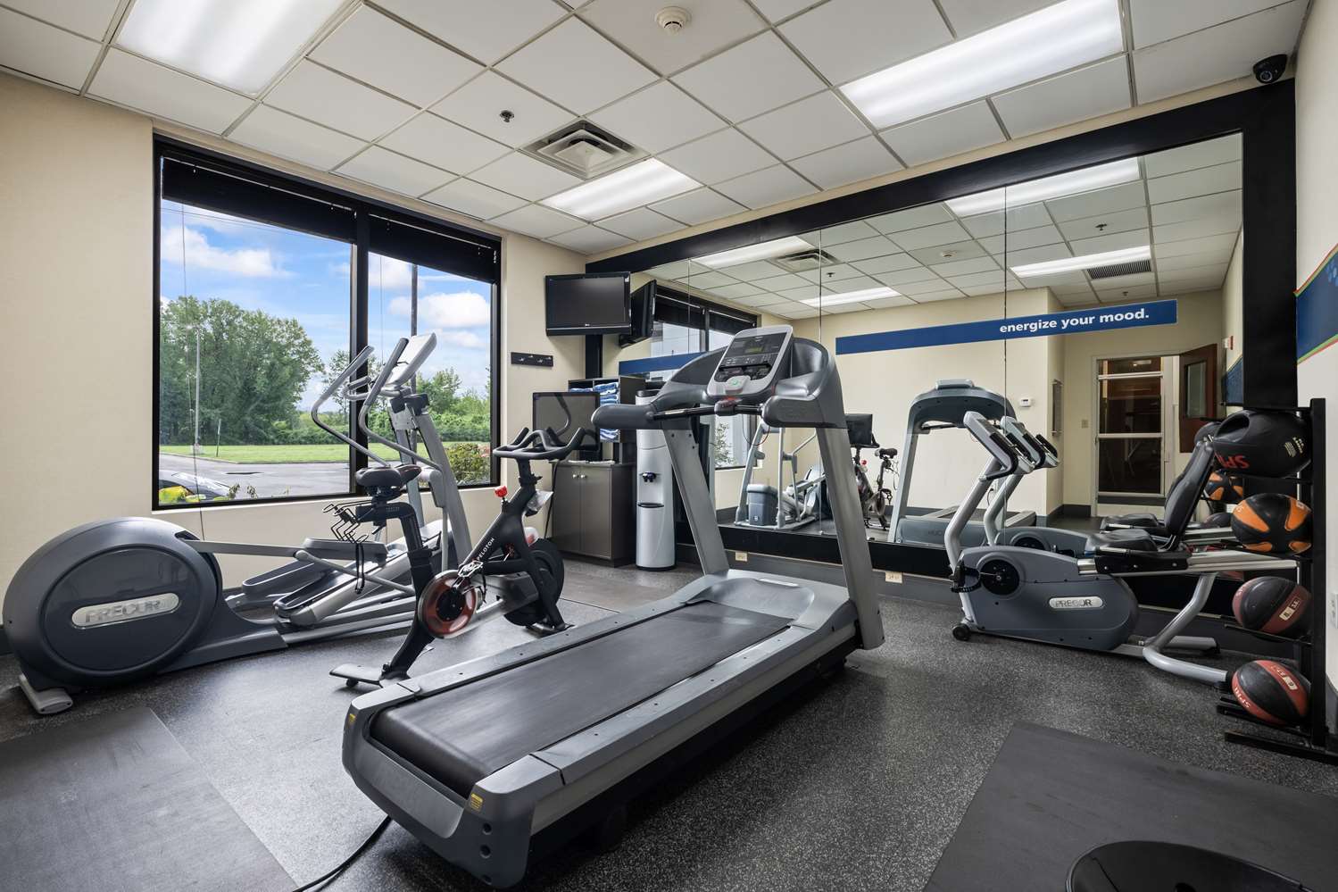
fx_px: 595
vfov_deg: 73.7
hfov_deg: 96.7
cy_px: 446
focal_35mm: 16
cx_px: 669
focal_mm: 16
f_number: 8
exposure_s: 1/80
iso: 100
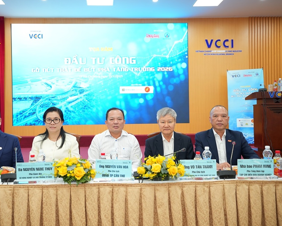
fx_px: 284
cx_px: 113
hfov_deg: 52.5
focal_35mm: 34
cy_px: 113
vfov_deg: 43.4
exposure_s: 1/100
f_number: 3.2
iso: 640
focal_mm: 30
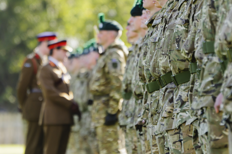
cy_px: 77
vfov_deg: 3.0
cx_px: 116
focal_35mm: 450
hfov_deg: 4.6
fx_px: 2896
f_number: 5.6
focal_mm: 300
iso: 800
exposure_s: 1/500
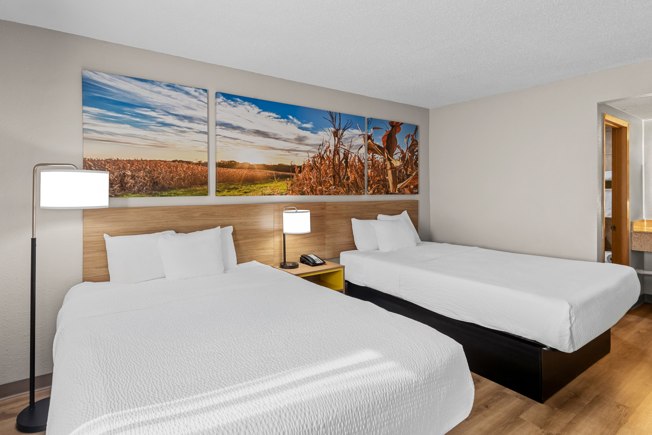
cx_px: 326
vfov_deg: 73.8
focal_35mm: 16
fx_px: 290
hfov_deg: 96.7
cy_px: 218
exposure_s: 1/3
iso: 160
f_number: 9
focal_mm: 16
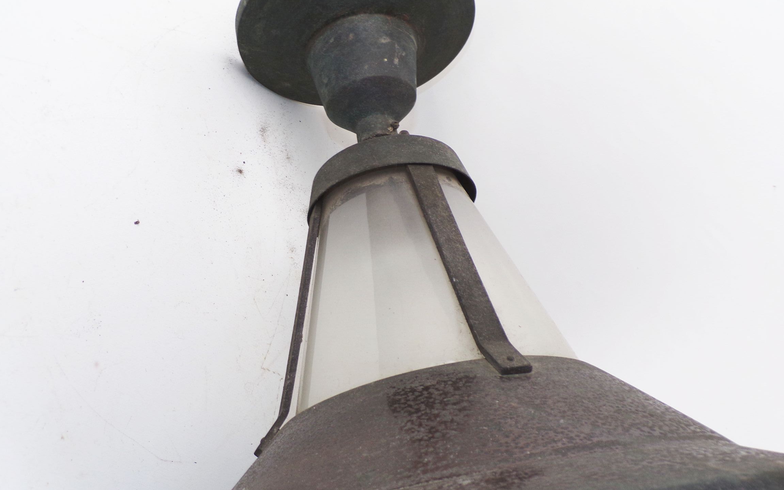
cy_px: 280
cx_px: 393
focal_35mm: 34
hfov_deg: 56.7
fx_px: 726
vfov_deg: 37.2
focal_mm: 5.8
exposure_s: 1/45
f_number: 3.2
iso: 80
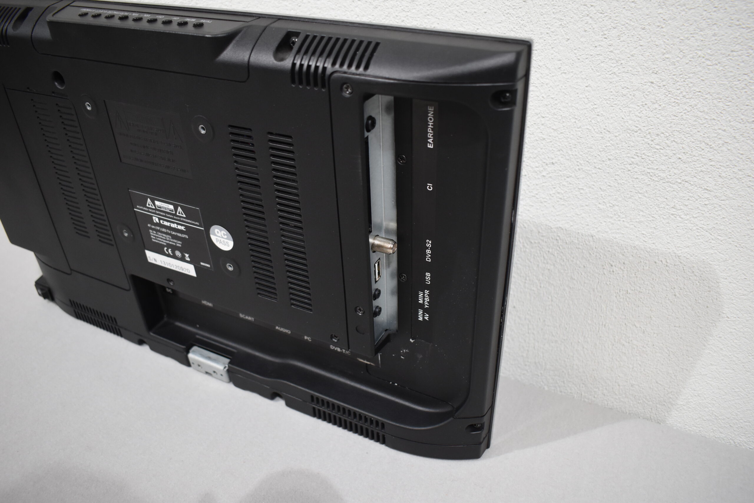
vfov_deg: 43.6
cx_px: 377
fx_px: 628
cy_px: 252
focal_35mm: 30
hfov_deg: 61.9
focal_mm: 20
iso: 800
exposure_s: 1/160
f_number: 3.8
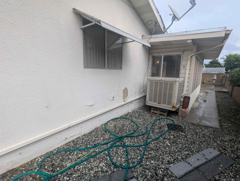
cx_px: 120
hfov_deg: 94.4
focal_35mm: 16
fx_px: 111
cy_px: 90
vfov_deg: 78.2
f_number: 2.2
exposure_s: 1/885
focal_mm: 2.35
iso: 60
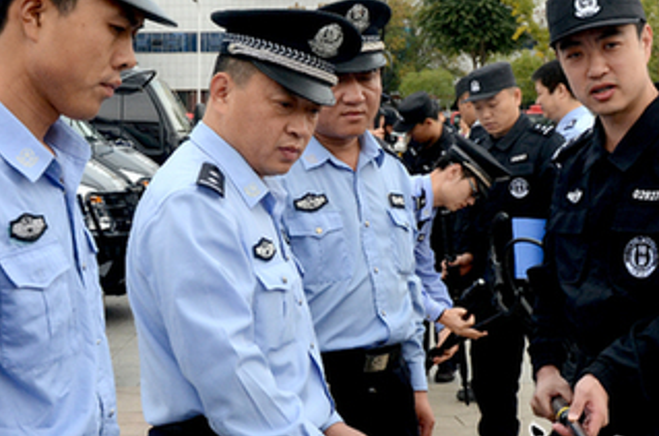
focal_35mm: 84
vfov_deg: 16.2
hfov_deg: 24.2
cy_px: 231
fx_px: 1534
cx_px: 336
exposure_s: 1/400
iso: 800
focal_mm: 34
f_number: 10
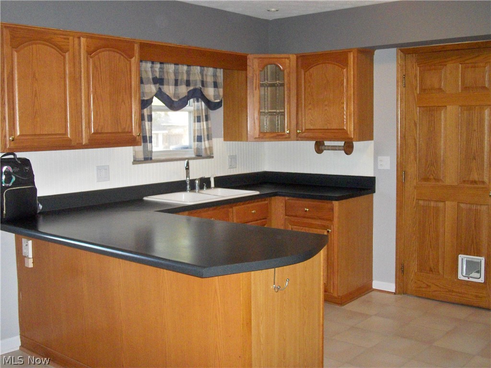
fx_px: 567
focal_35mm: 40
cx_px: 246
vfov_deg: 36.0
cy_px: 184
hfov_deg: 46.8
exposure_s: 1/160
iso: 400
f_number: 3.2
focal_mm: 7.1
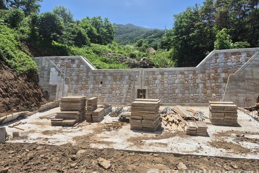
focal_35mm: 25
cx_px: 130
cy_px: 90
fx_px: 180
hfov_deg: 71.5
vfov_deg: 51.3
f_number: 1.8
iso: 25
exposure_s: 1/1912
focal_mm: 5.4
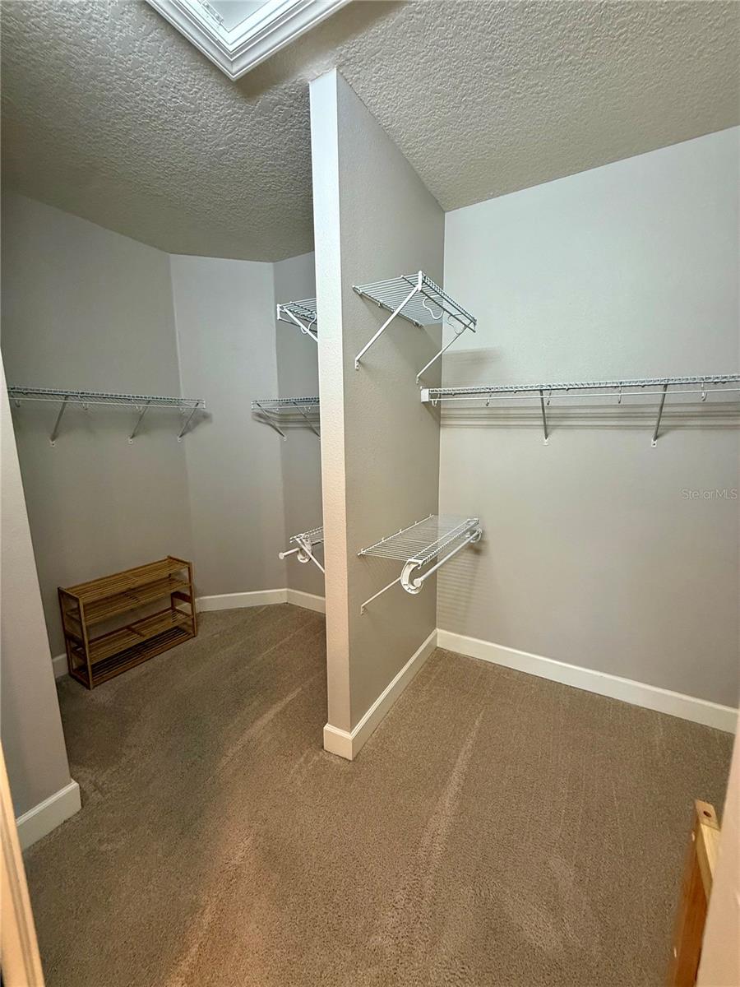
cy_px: 494
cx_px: 370
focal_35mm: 14
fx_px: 399
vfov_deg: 102.1
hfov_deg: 85.7
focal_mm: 2.22
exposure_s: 1/120
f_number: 2.2
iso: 200
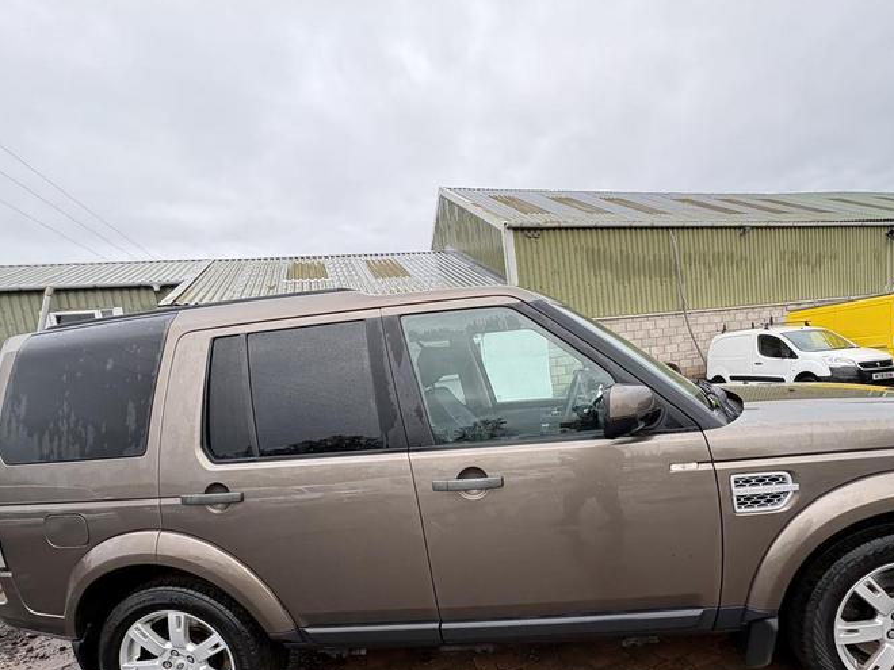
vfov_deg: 67.4
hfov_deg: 84.0
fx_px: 491
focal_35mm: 19
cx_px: 519
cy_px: 426
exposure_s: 1/163
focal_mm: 2.22
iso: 40
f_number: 2.2
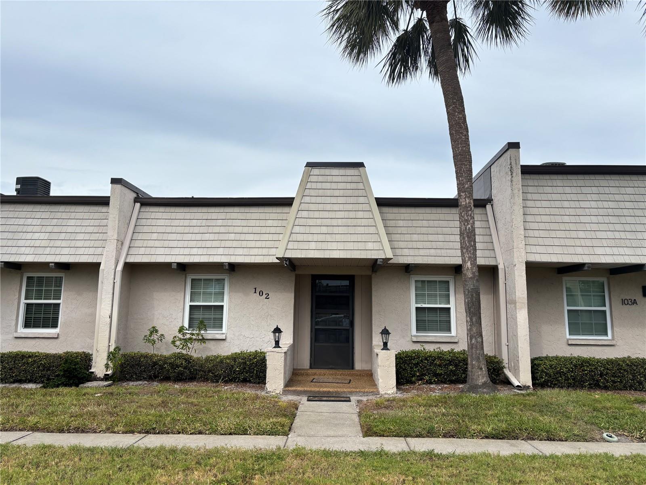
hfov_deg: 67.3
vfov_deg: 53.1
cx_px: 323
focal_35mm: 26
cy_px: 242
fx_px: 485
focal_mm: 5.96
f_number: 1.6
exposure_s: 1/3106
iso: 50
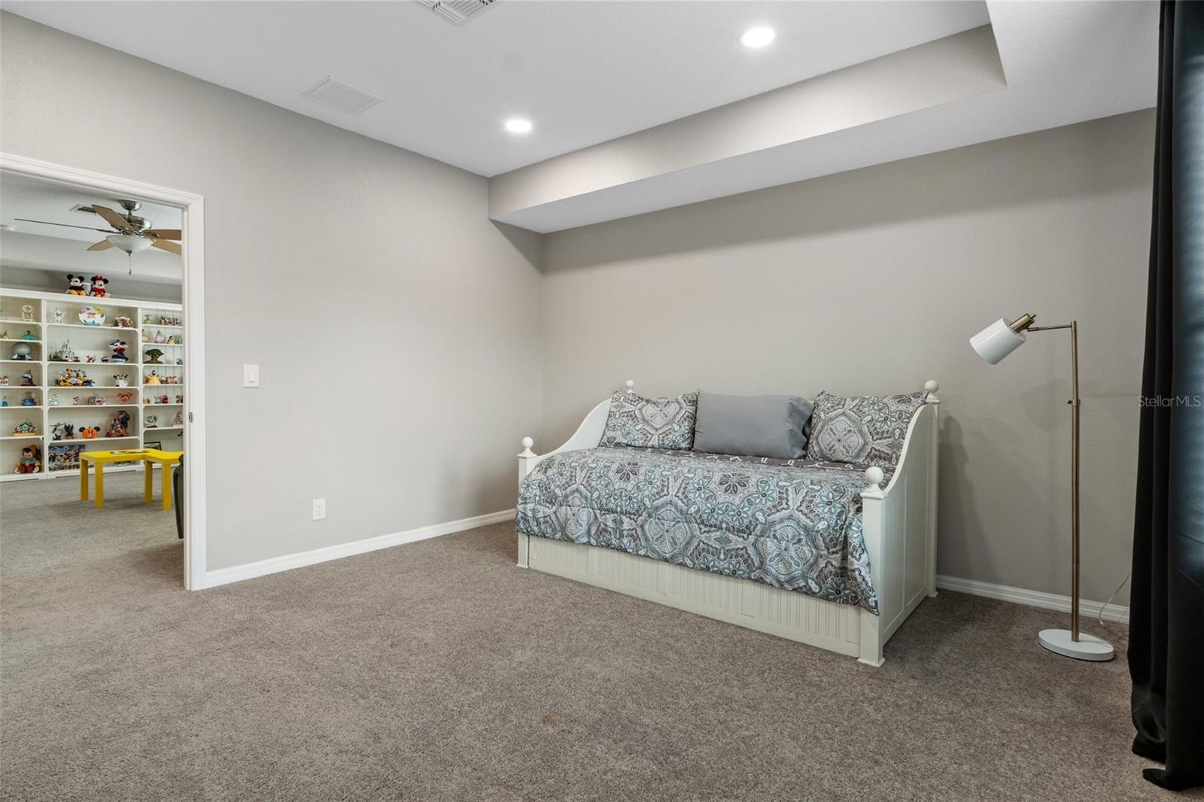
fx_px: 602
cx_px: 602
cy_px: 401
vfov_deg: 67.4
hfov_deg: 90.0
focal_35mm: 18
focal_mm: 12
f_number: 8
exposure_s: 1
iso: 250
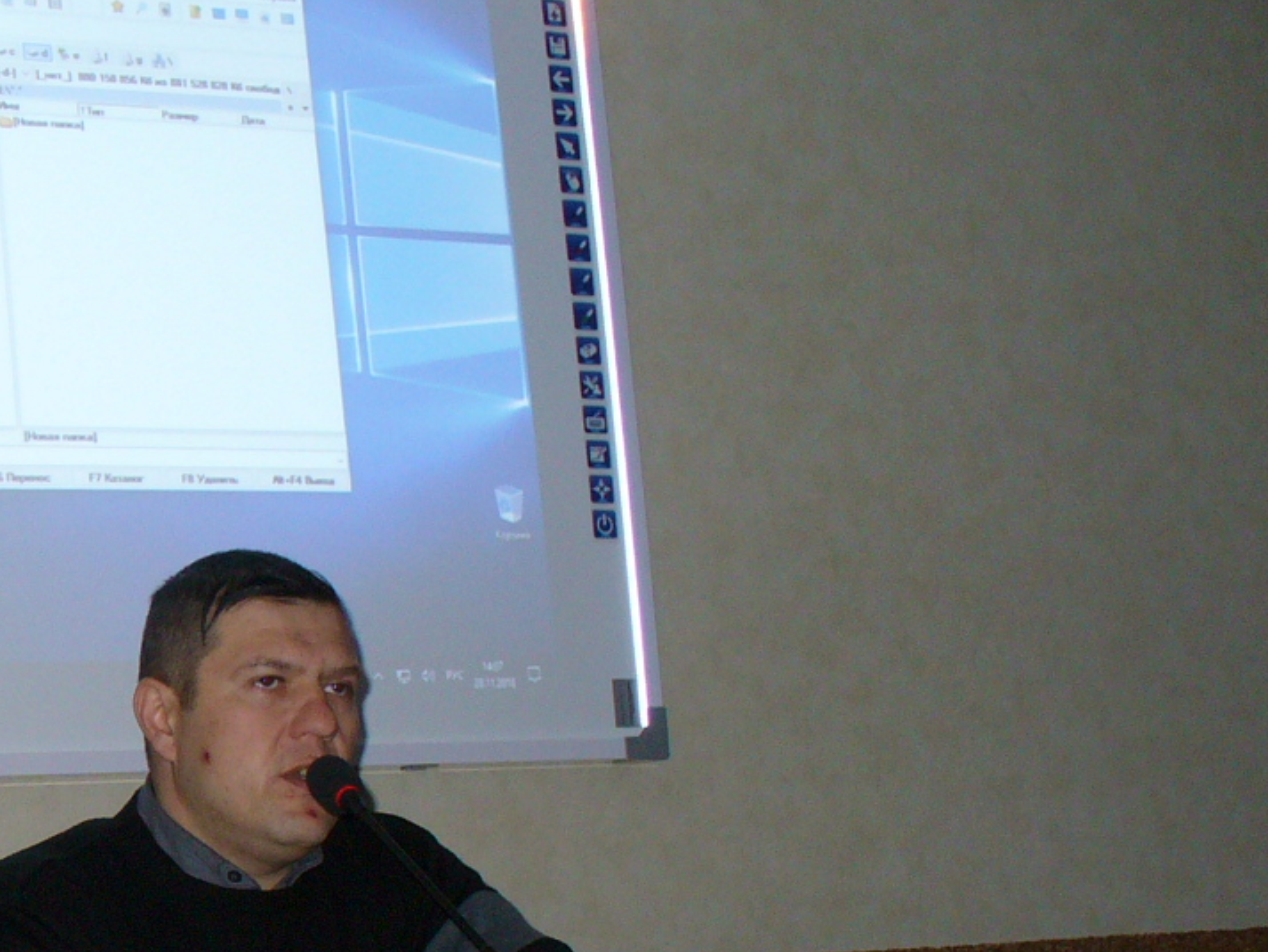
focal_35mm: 83
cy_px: 886
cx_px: -121
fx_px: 3041
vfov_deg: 17.5
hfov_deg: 22.3
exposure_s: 1/60
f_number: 2.8
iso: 150
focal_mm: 6.1
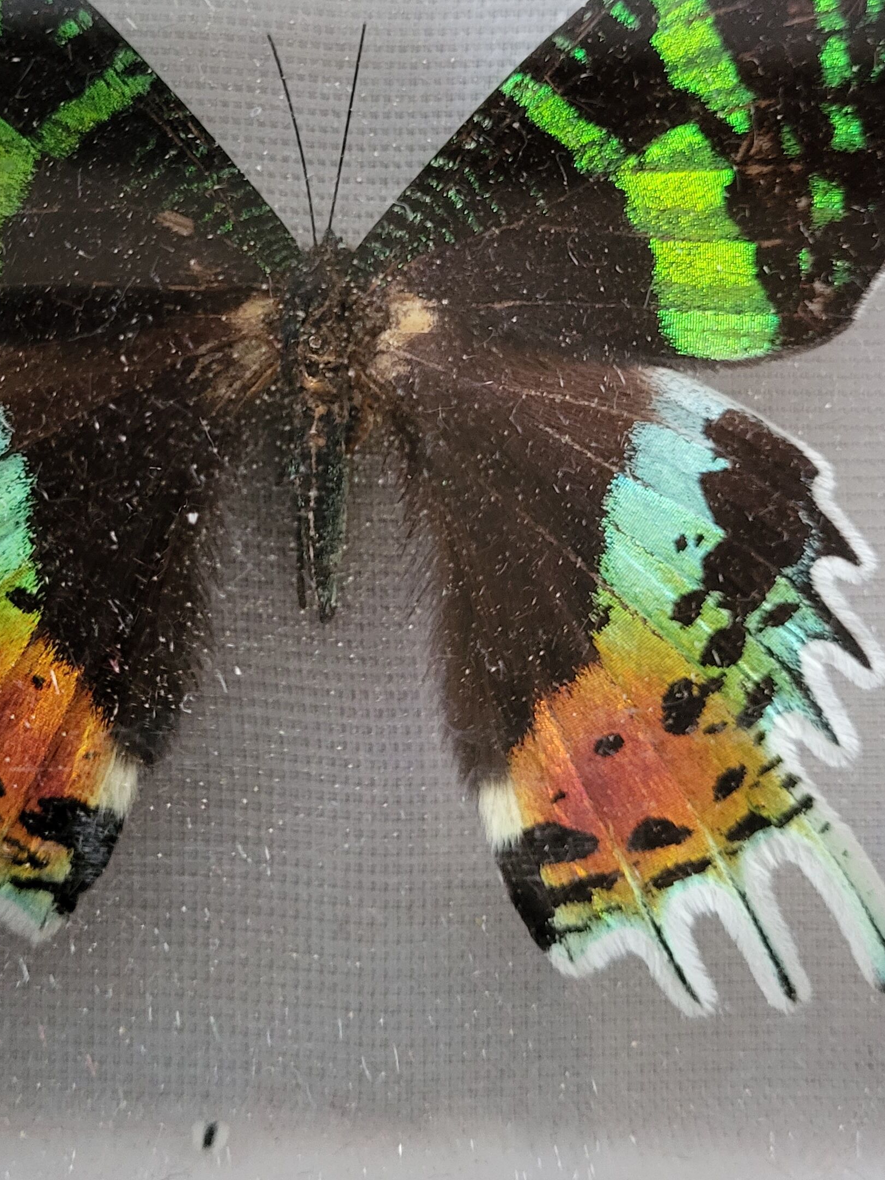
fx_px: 1636
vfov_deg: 39.3
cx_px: 268
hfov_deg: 30.0
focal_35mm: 48
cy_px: 424
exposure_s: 1/33
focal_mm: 5.4
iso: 640
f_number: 1.8
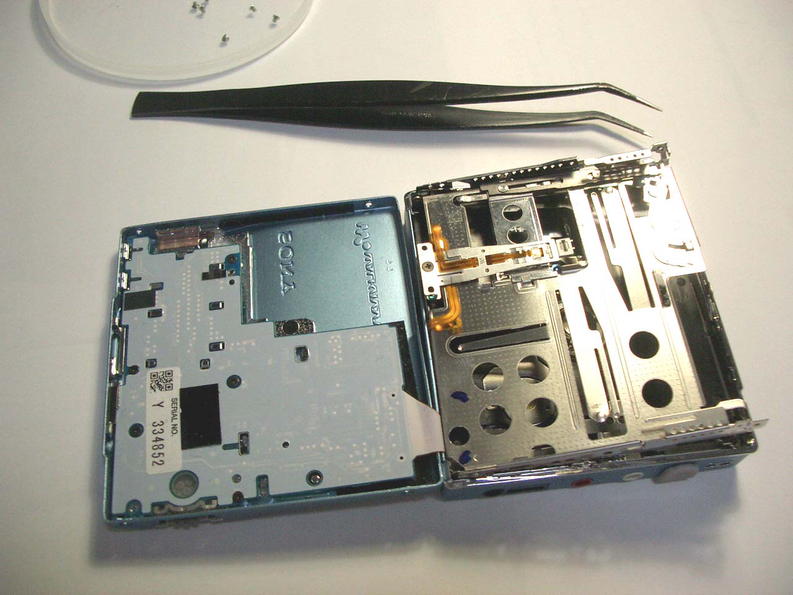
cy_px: 298
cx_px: 396
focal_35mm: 35
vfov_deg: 40.7
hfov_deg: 52.6
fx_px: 802
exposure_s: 1/60
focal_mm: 5.8
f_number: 2.6
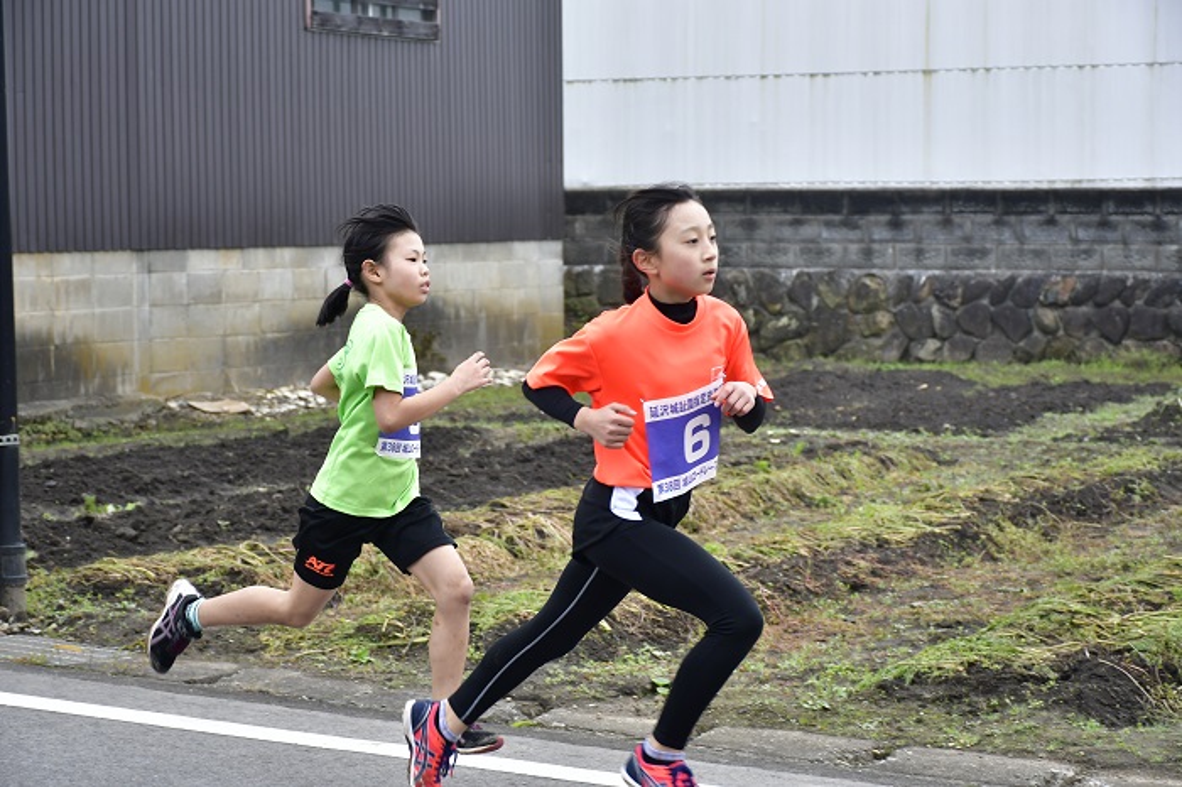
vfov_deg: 15.2
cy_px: 394
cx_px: 591
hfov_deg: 22.6
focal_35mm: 90
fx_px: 2953
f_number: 5.6
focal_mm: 60
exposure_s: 1/500
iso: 500
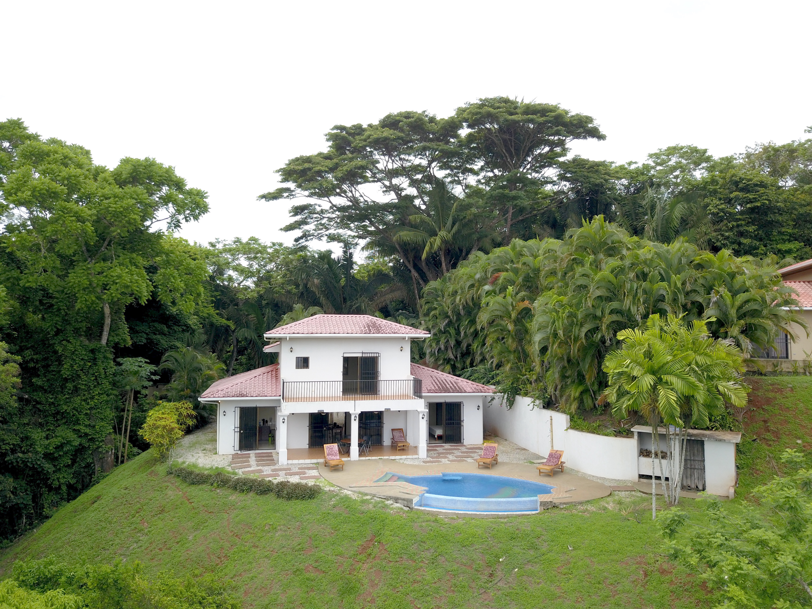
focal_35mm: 26
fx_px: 610
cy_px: 304
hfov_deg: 67.3
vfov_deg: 53.1
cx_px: 406
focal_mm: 4.73
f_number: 2.2
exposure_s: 1/687
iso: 100
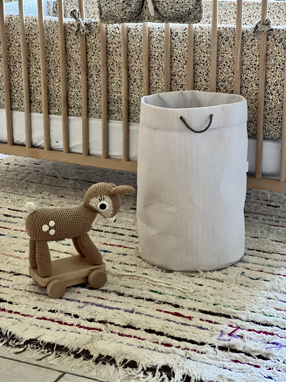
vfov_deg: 25.3
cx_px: 143
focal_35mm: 77
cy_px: 191
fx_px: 848
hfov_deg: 19.1
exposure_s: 1/24
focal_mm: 9
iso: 500
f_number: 2.8
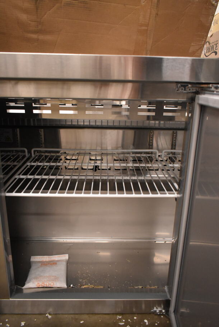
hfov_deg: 48.0
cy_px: 164
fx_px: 246
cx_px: 110
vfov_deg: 67.3
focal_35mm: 27
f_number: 3.5
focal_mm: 18
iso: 3600
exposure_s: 1/125
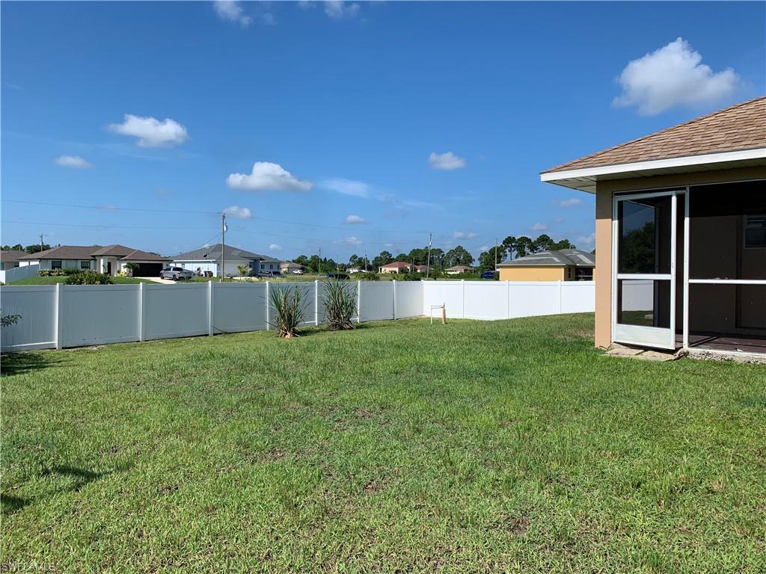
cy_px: 287
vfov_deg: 53.1
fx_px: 575
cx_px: 383
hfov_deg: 67.3
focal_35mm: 26
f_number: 1.8
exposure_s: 1/2755
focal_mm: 4.25
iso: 25
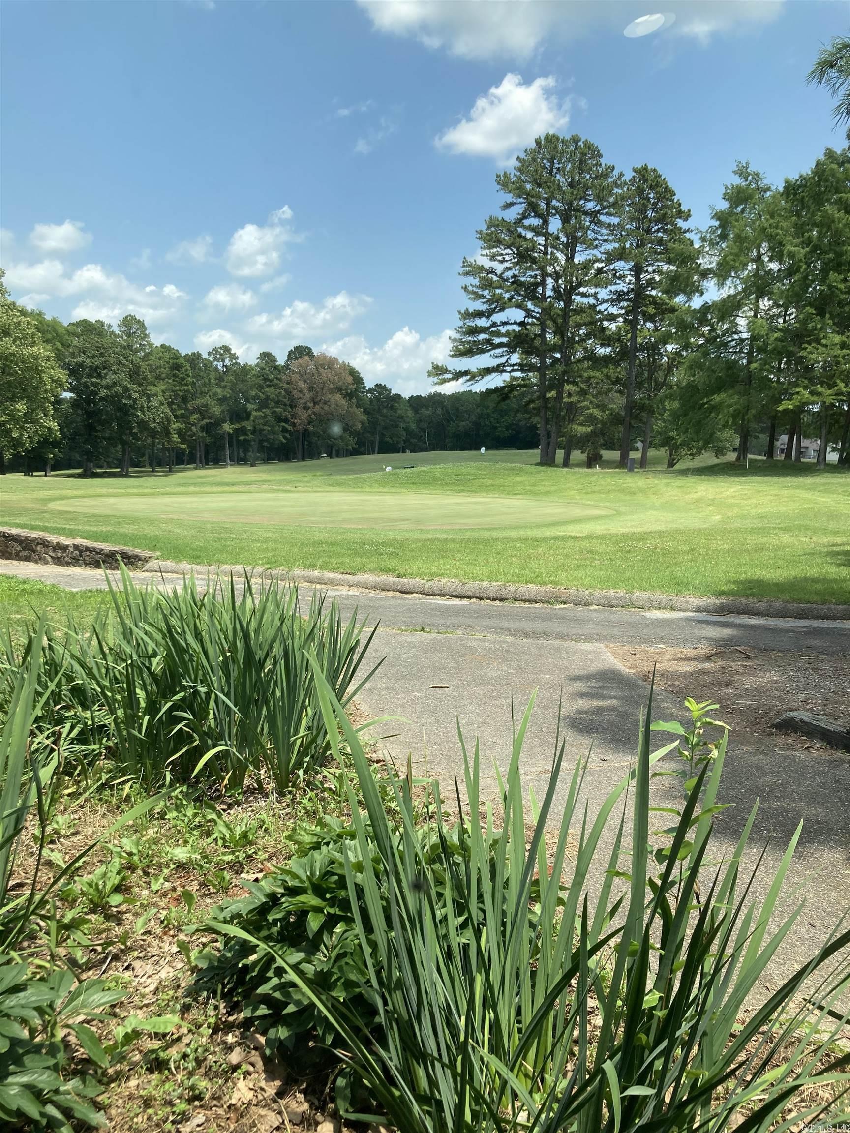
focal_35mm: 28
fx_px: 917
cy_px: 566
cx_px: 425
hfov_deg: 49.7
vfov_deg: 63.4
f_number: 1.8
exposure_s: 1/842
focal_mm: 3.99
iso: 20
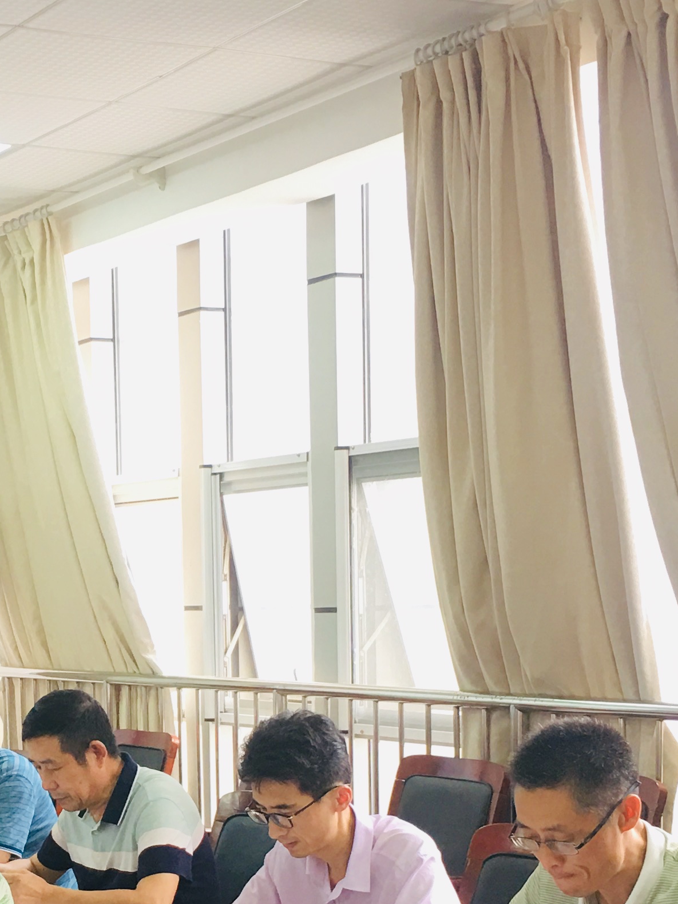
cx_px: 32
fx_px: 1933
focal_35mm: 74
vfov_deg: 25.8
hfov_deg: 19.4
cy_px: 746
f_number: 2.2
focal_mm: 4.15
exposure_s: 1/17
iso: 32
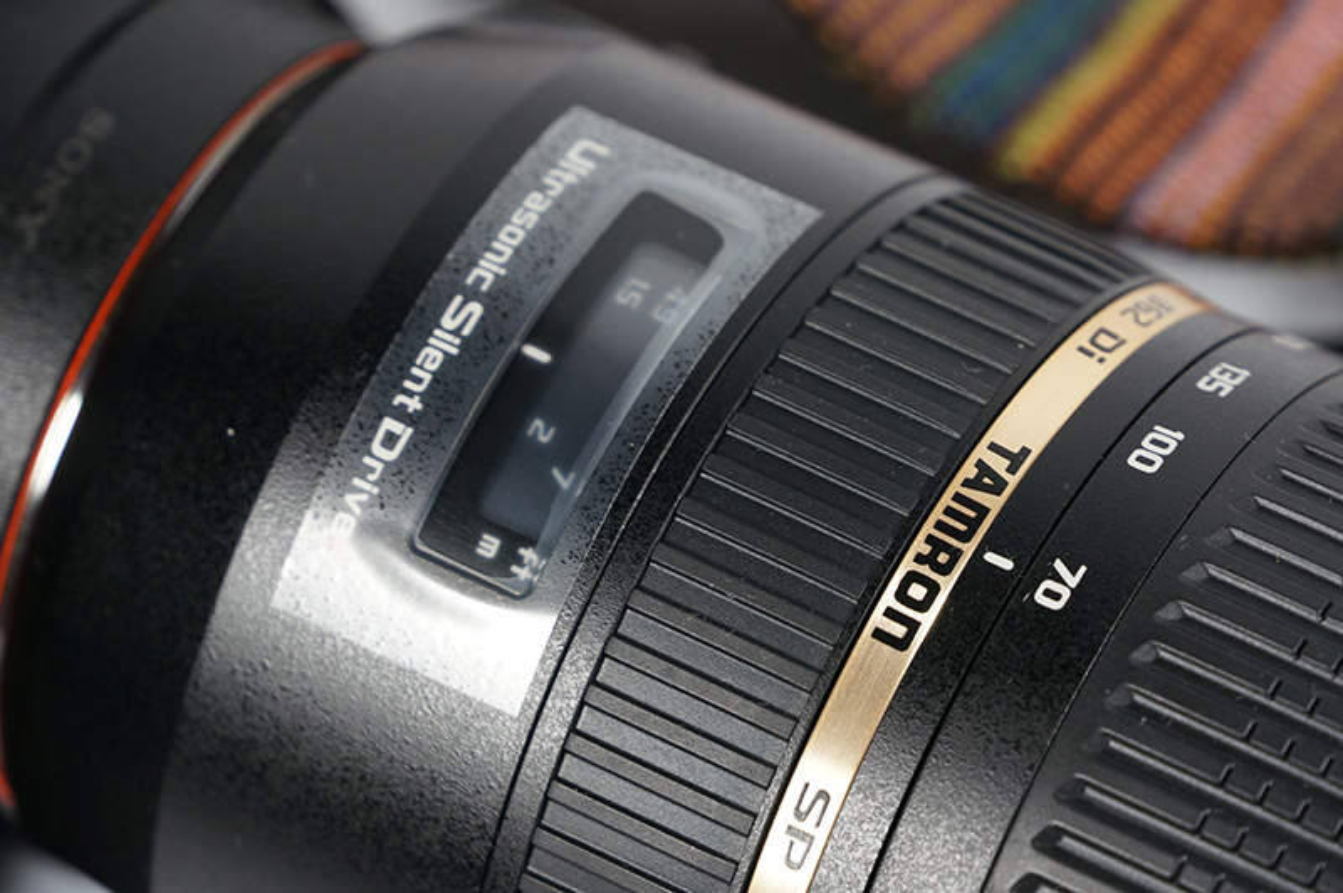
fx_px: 10511
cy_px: 446
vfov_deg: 4.9
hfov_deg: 7.3
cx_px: 672
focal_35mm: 282
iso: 400
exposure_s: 1/20
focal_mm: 188
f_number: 7.1
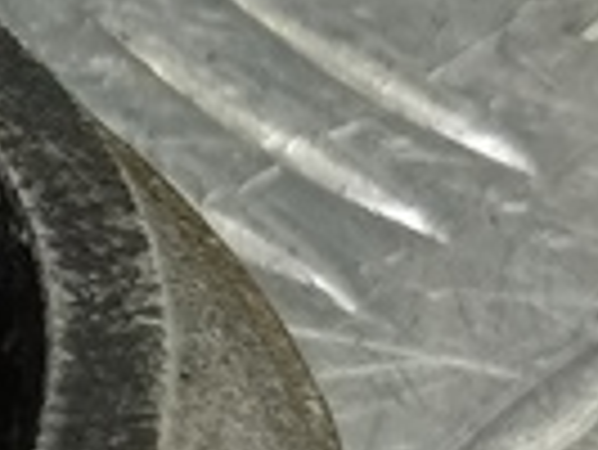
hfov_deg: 10.1
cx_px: -688
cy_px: 702
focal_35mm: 177
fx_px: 3060
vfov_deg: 8.2
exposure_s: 1/50
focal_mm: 4.11
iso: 139
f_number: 1.6
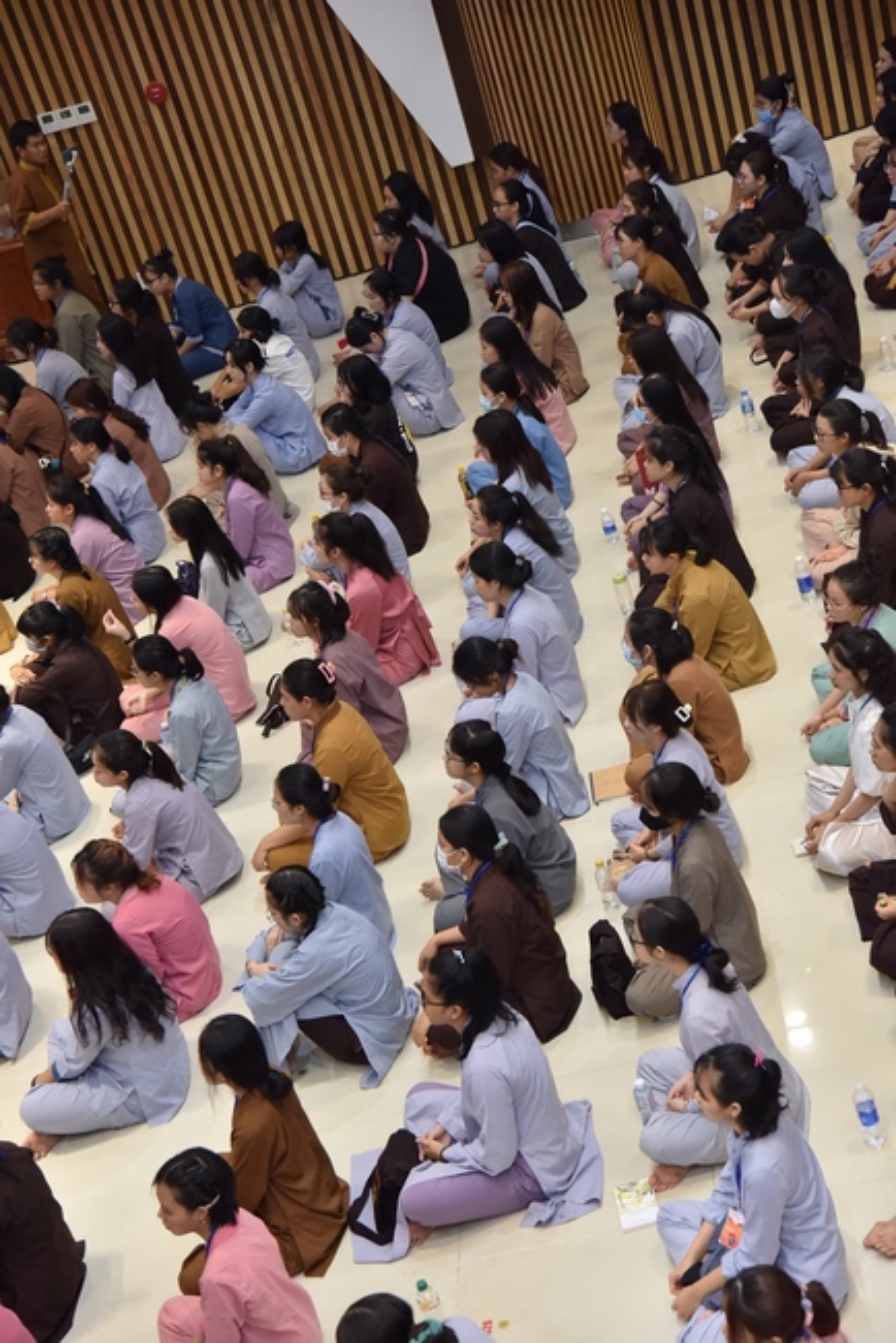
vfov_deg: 30.5
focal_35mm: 66
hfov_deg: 20.6
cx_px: 448
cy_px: 672
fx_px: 2461
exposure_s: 1/125
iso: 1250
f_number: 4.5
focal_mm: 66
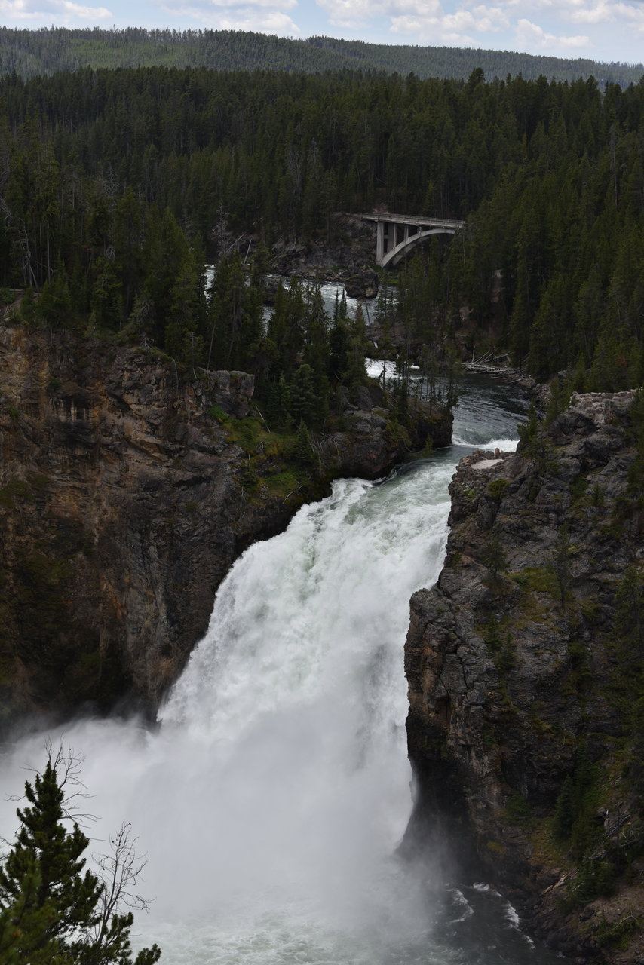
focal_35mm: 82
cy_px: 482
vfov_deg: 24.8
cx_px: 322
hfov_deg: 16.7
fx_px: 2199
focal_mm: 82
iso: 100
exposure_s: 1/320
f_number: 9
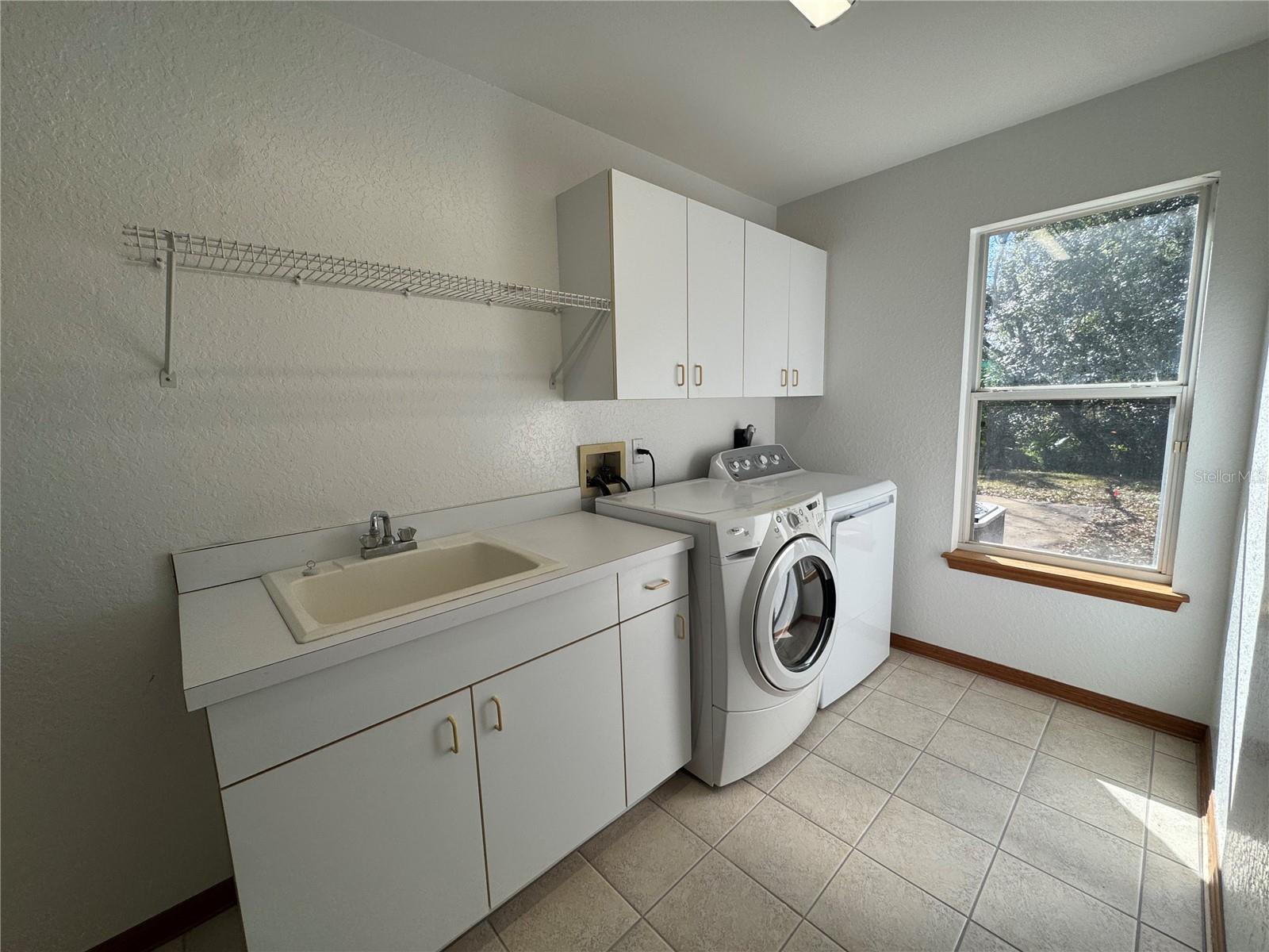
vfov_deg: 85.7
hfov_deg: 102.1
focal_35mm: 14
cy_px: 476
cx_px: 634
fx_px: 513
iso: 40
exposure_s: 1/430
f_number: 2.2
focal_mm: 2.22
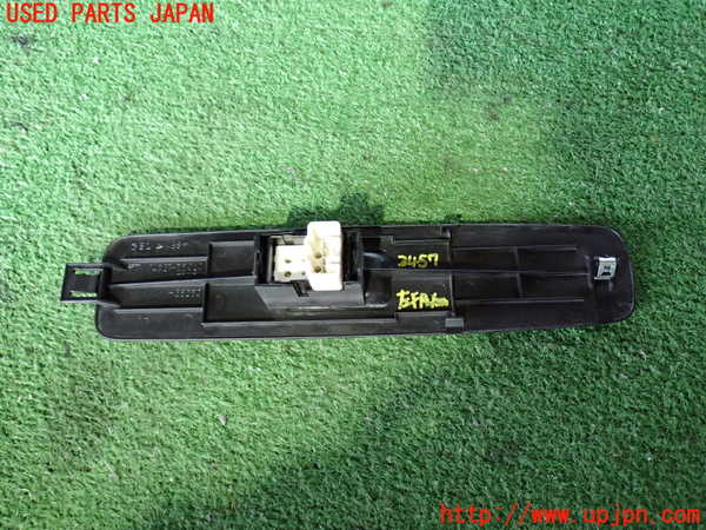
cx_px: 353
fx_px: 653
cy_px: 265
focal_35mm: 32
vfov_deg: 44.2
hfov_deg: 56.8
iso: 800
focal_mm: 5.79
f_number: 2.4
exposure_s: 1/30
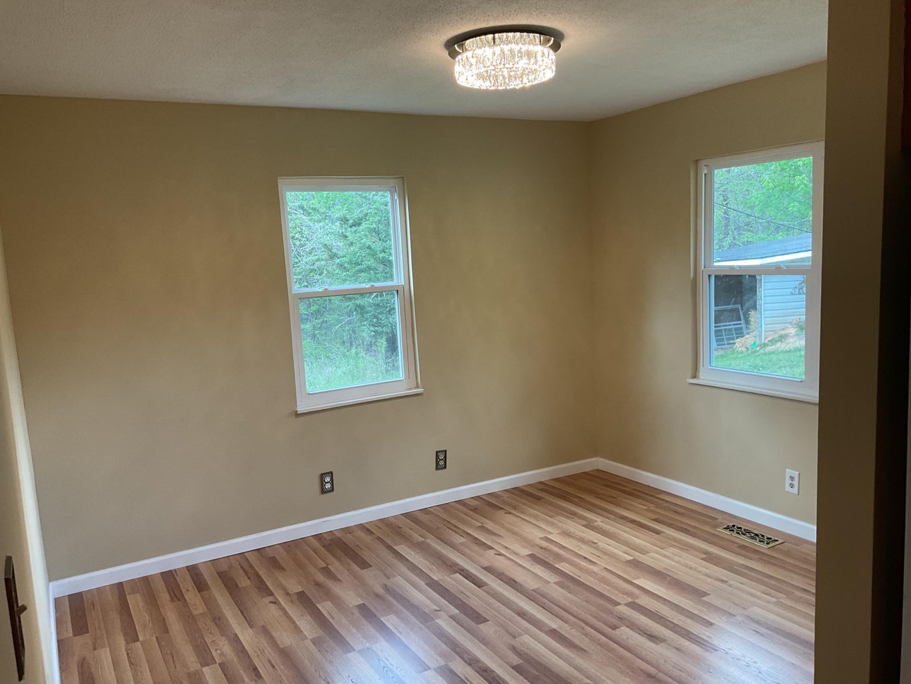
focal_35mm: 29
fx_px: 763
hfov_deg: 61.7
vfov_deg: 48.2
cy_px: 342
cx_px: 456
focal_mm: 3
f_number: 1.8
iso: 50
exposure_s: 1/60
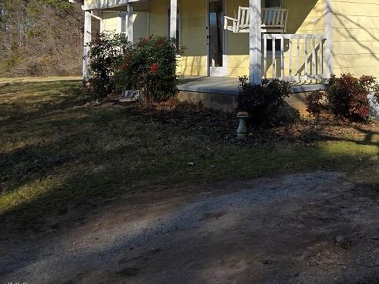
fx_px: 471
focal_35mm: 43
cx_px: 333
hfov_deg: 40.9
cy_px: 27
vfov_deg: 31.9
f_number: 1.8
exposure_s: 1/1641
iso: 25
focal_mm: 5.4
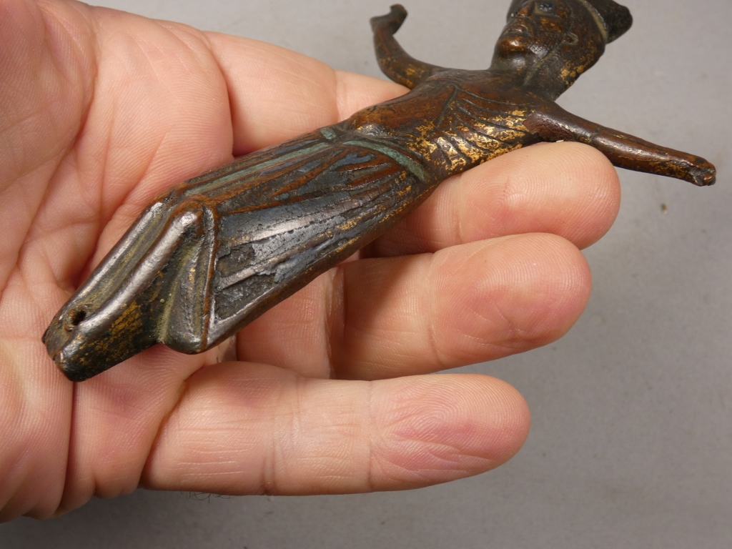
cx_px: 366
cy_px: 274
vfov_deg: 36.8
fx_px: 825
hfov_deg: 47.9
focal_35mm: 39
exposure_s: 1/125
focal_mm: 7.1
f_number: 3.6
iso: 80
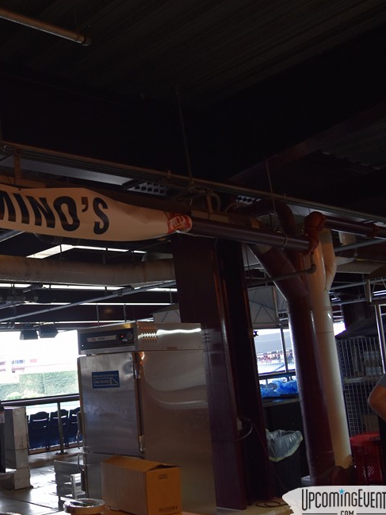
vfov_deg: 46.8
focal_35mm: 40
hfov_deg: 33.5
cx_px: 20
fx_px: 595
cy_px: 264
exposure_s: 1/60
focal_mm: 18
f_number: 4
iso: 560
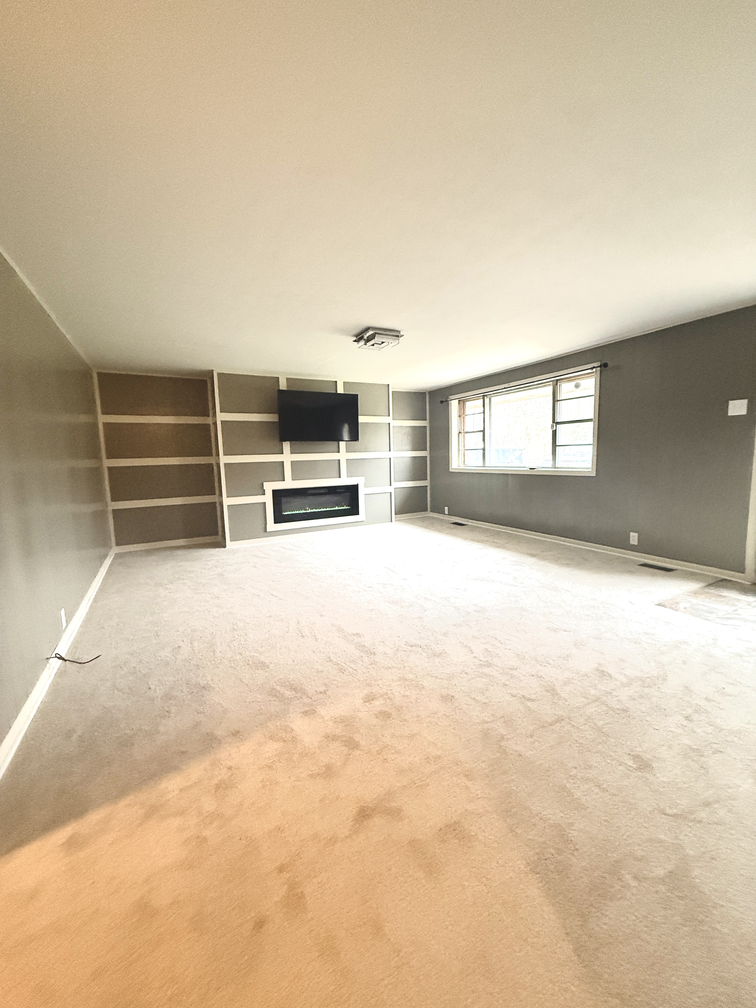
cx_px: 378
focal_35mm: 14
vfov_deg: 102.1
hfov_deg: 85.7
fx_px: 408
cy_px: 504
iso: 500
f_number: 2.2
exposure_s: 1/120
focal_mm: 2.22
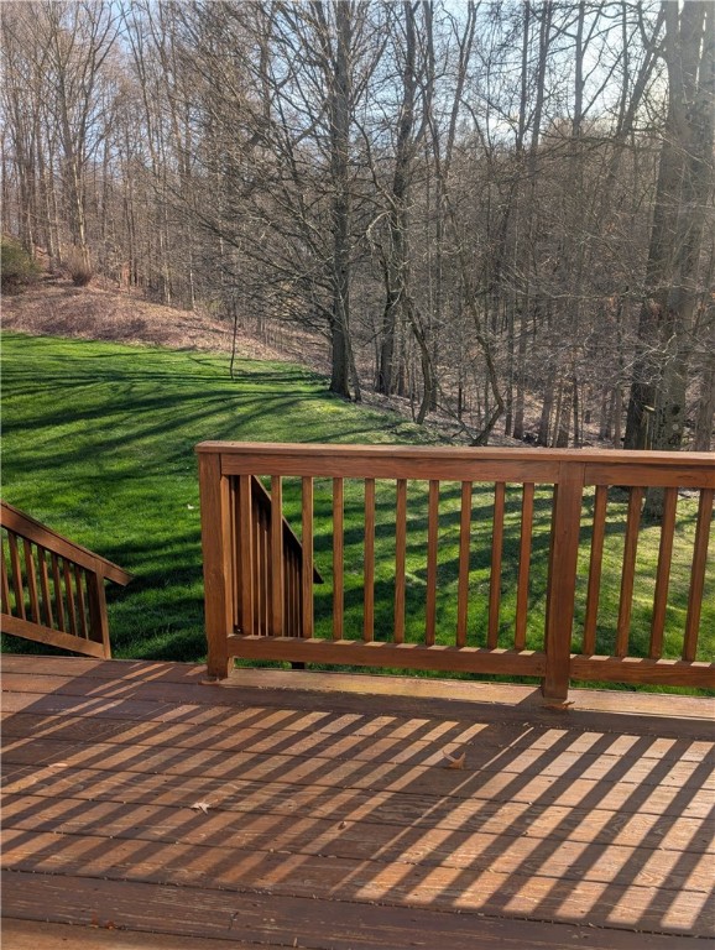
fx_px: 660
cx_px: 358
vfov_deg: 71.5
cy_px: 475
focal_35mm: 24
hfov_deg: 56.9
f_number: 1.68
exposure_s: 1/481
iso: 21
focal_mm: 6.9
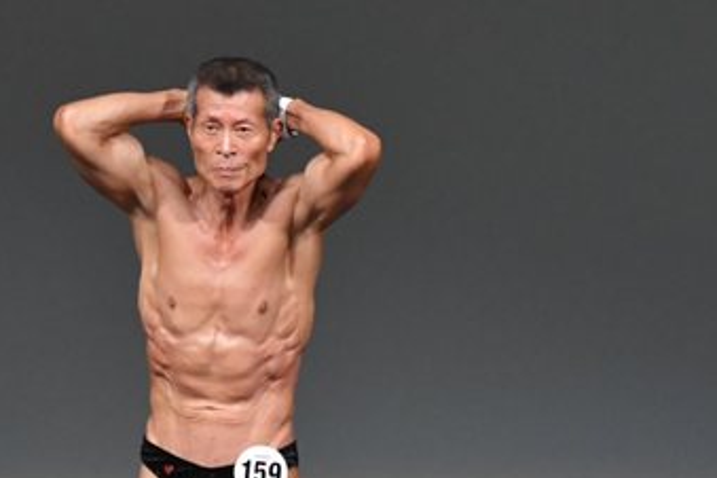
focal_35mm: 788
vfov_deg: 1.7
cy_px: 461
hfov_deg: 2.6
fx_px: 15693
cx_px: 475
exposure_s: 1/400
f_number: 5.6
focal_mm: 230
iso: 4000
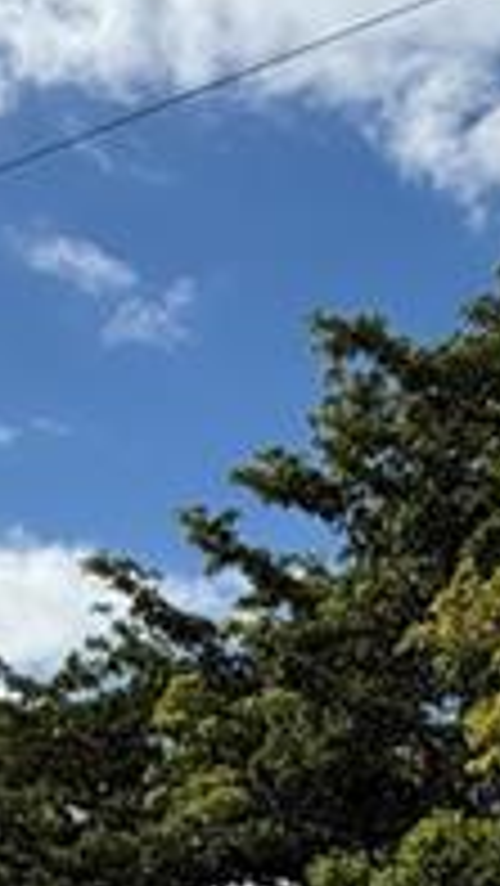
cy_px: 1304
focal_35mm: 93
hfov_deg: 12.9
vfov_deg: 20.0
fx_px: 2189
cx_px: 428
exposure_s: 1/1497
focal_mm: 2.22
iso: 20
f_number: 2.2
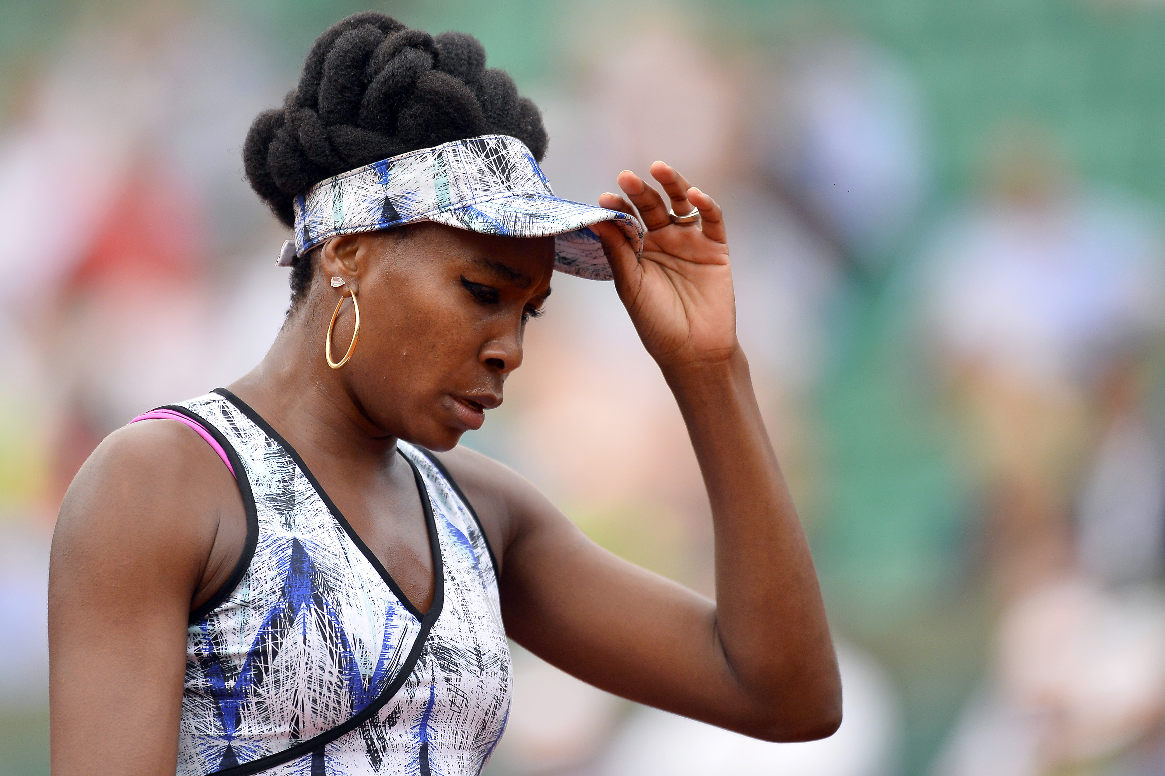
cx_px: 582
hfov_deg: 5.2
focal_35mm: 400
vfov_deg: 3.4
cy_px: 388
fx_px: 12937
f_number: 2.8
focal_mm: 400
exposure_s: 1/2000
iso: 1600
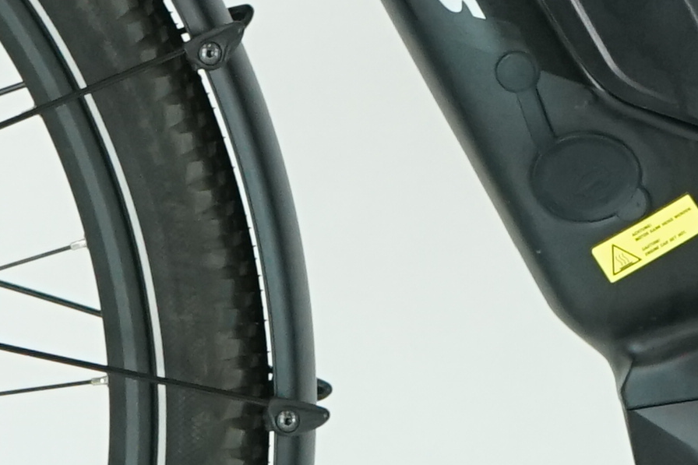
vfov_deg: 3.4
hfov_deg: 5.1
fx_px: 7792
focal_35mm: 402
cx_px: 721
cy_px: -157
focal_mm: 60
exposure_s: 1/200
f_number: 5.6
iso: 1600
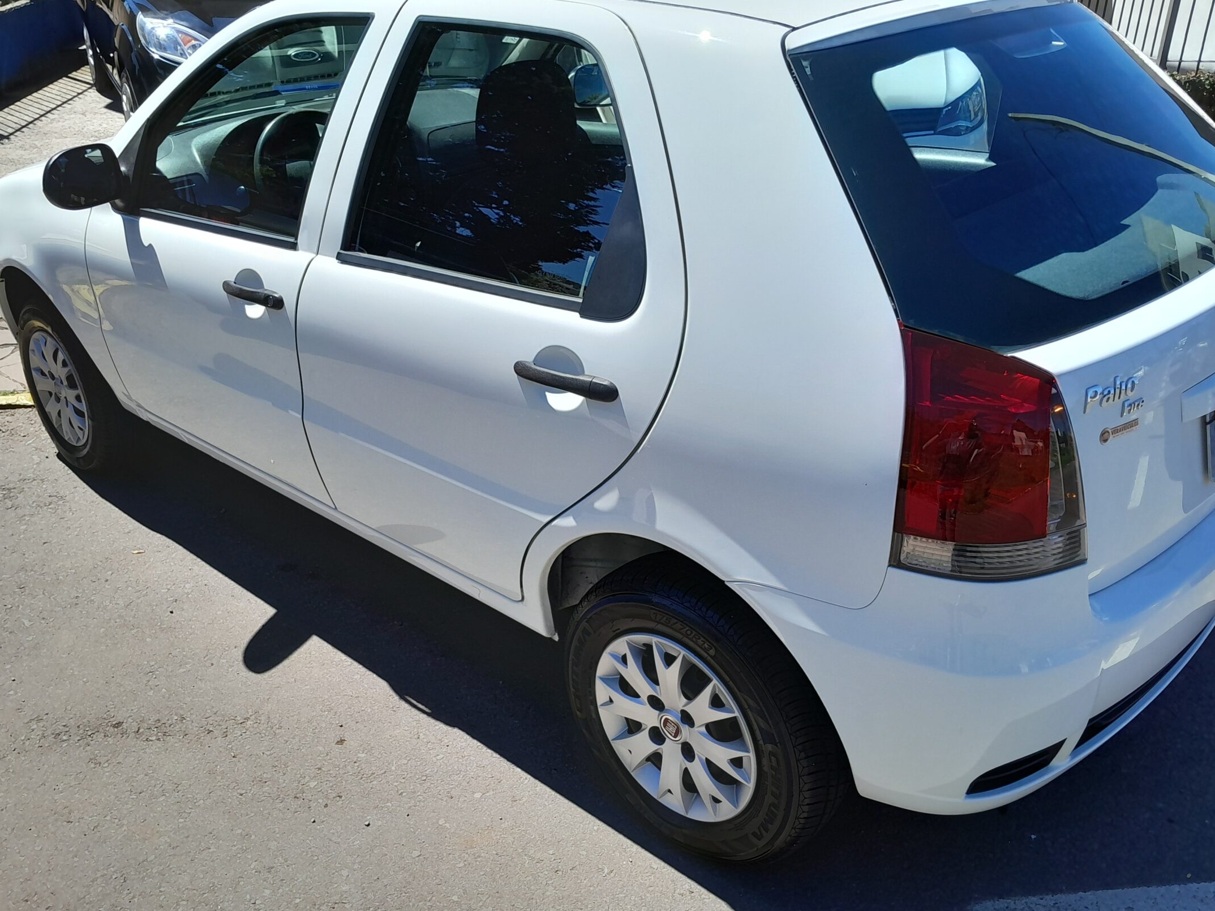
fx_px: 1088
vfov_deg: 45.4
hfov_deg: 58.4
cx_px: 599
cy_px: 462
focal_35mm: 31
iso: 40
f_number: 1.8
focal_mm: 3.98
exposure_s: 1/462
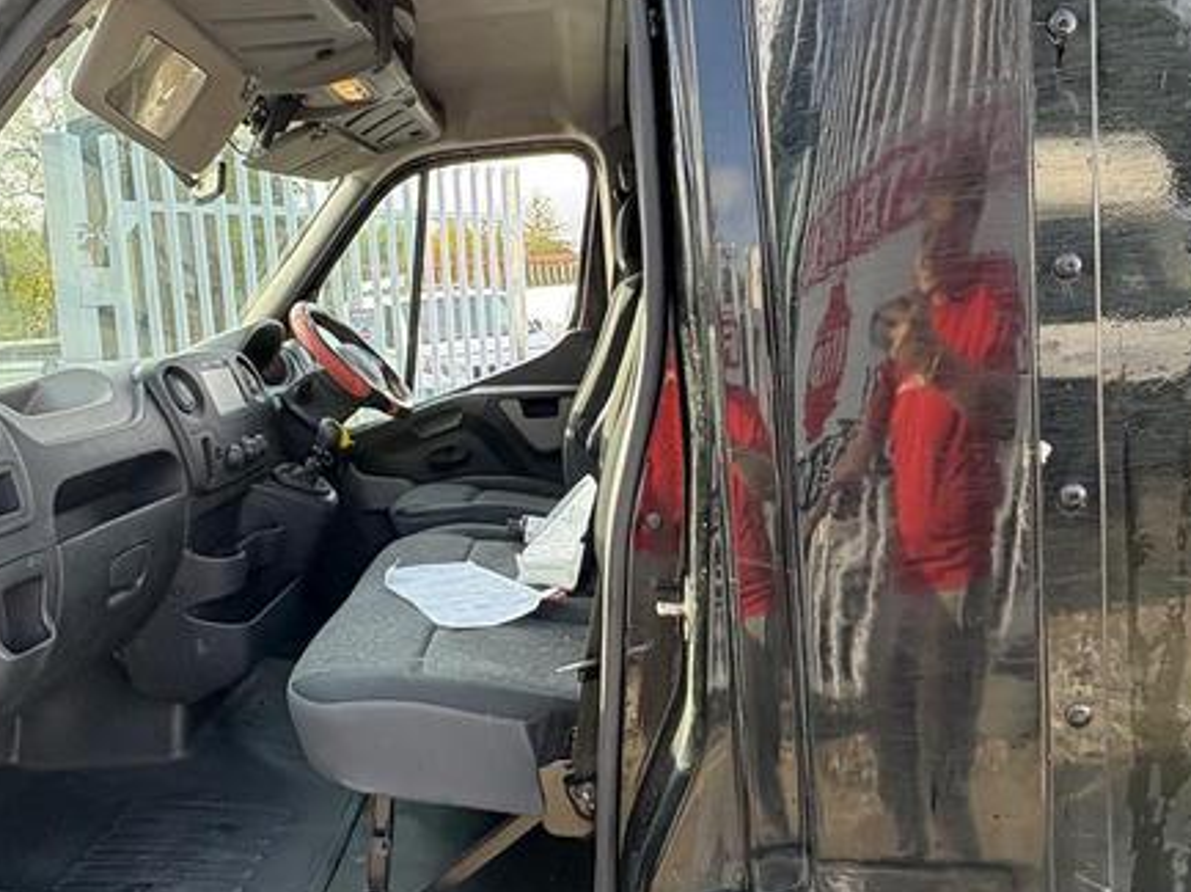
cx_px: 528
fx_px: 997
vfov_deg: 48.1
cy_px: 418
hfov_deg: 61.5
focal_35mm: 29
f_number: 2.2
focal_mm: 2.22
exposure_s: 1/99
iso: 64
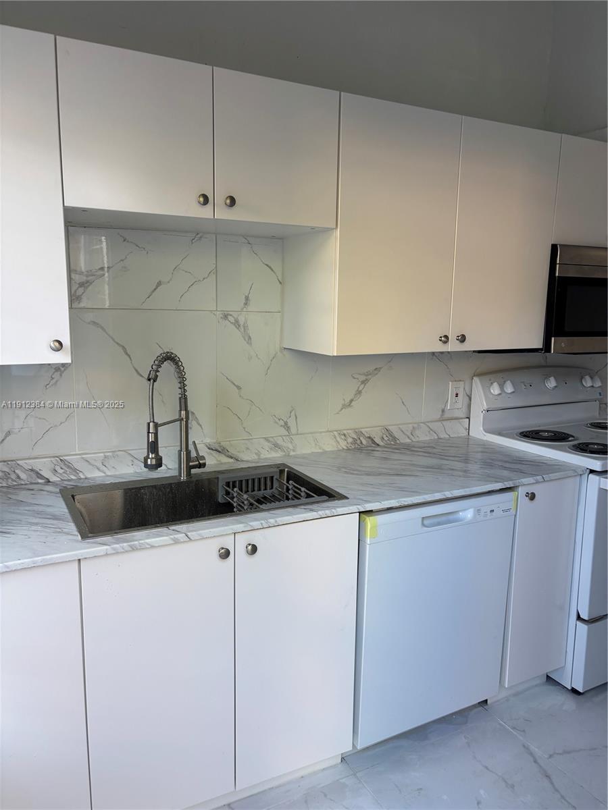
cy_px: 405
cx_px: 304
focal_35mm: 26
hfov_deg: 53.1
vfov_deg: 67.3
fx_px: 609
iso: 64
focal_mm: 5.96
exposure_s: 1/121
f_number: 1.6
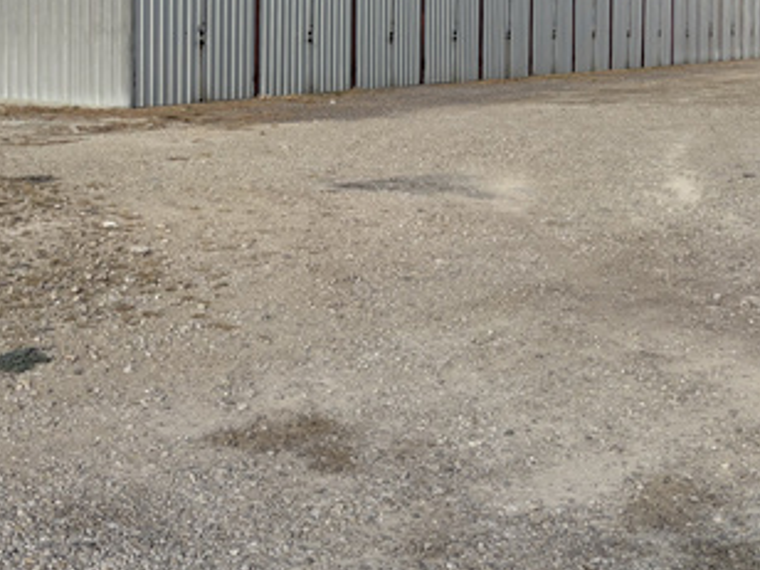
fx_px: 1186
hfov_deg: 34.9
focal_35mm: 54
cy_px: 44
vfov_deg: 26.1
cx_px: 212
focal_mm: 5.96
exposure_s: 1/4950
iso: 50
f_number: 1.6
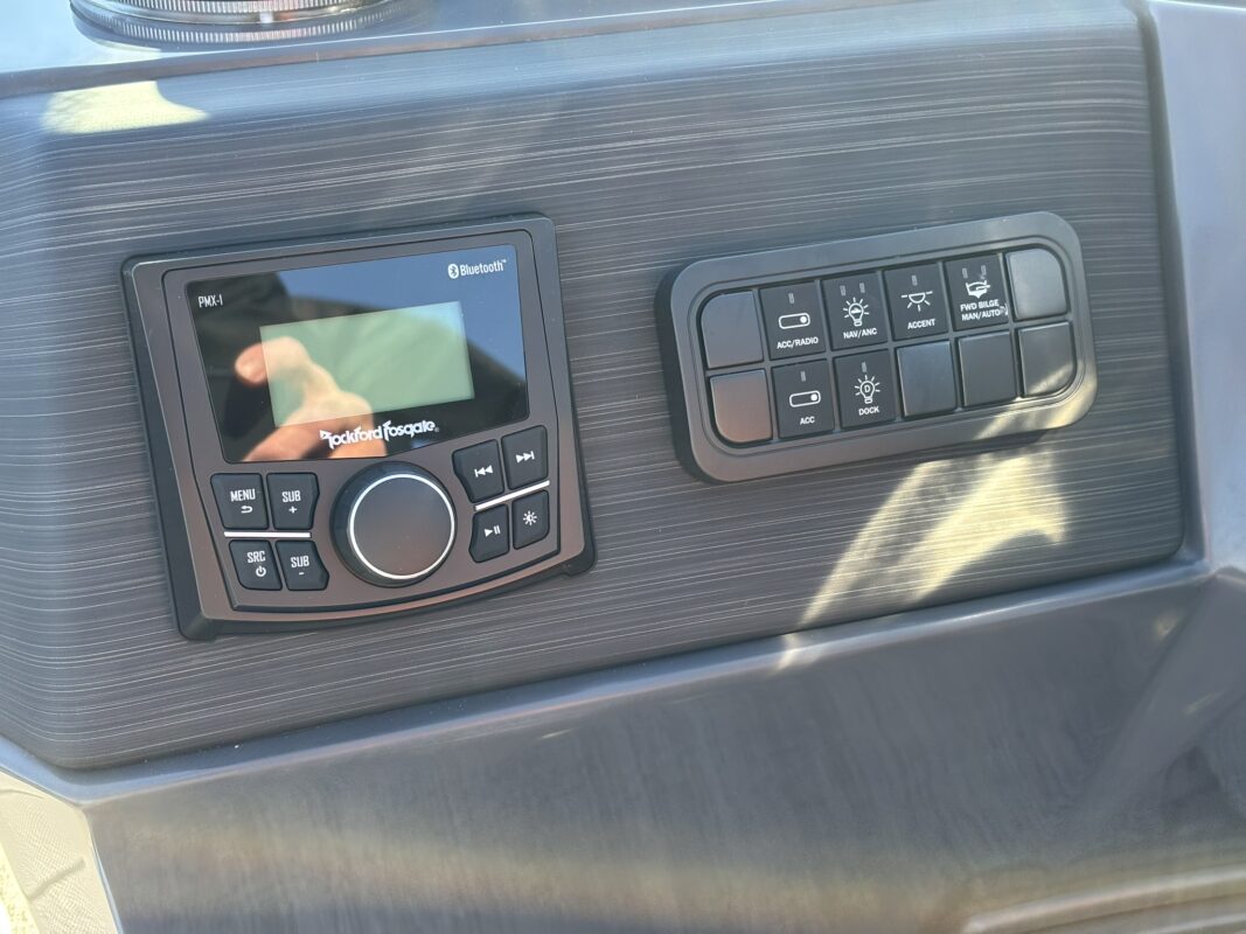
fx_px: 1872
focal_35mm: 52
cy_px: 467
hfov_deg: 36.8
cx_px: 623
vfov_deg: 28.0
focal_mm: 5.96
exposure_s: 1/232
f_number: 1.6
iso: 32
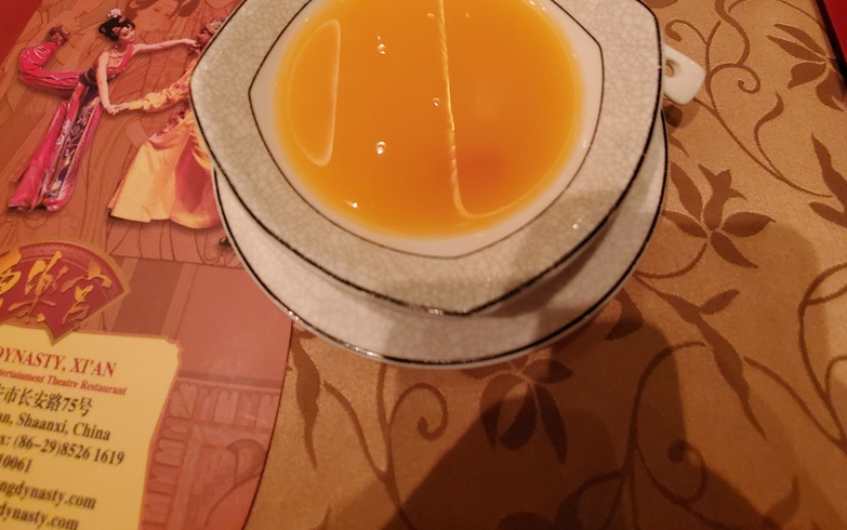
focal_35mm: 19
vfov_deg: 52.9
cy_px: 34
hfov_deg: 88.0
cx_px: 419
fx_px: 439
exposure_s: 1/33
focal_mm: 1.8
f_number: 2.2
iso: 800
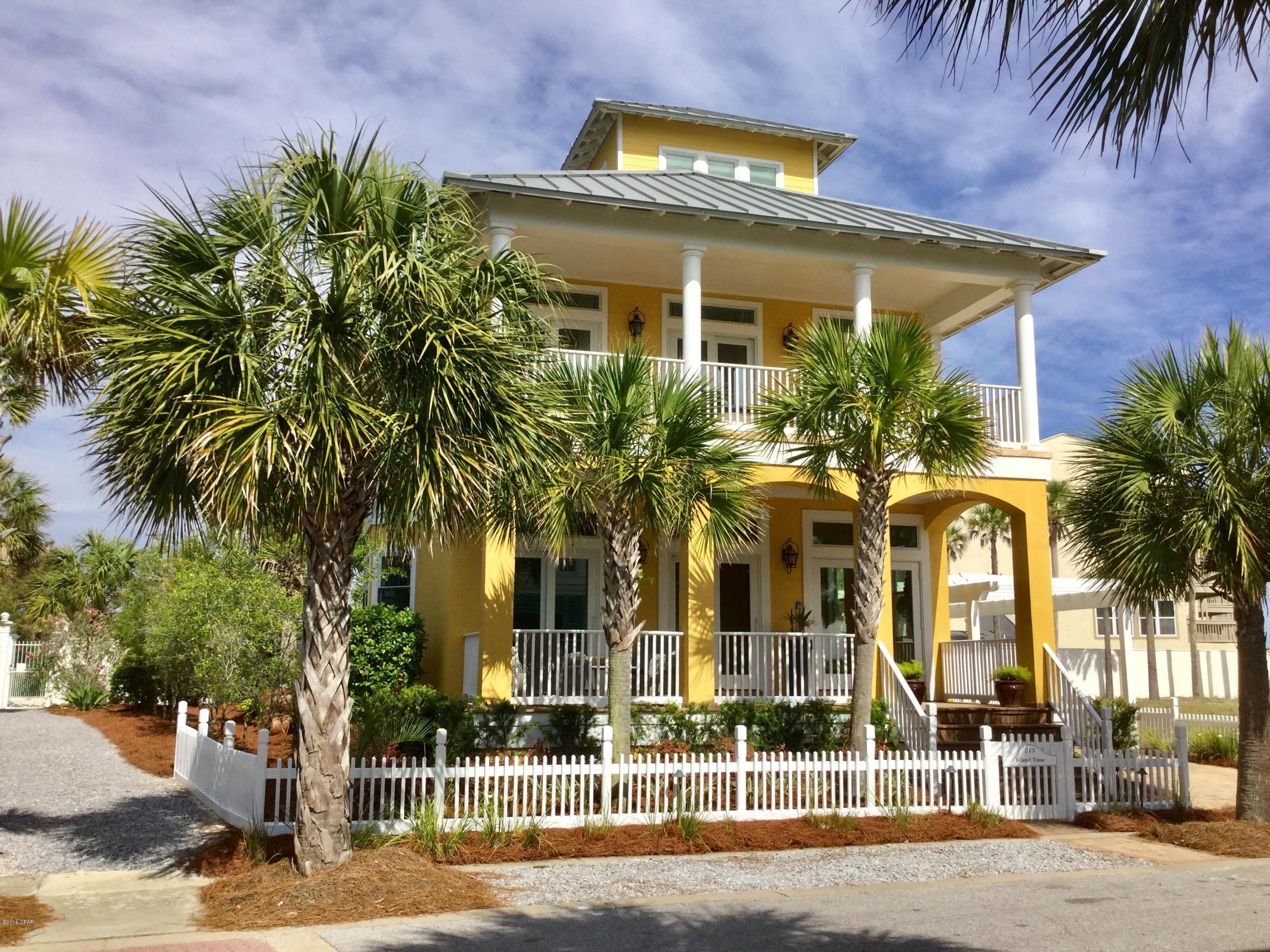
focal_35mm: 31
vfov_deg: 45.4
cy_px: 476
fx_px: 1137
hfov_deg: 58.4
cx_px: 635
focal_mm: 3.3
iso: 25
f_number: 2.4
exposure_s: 1/1812
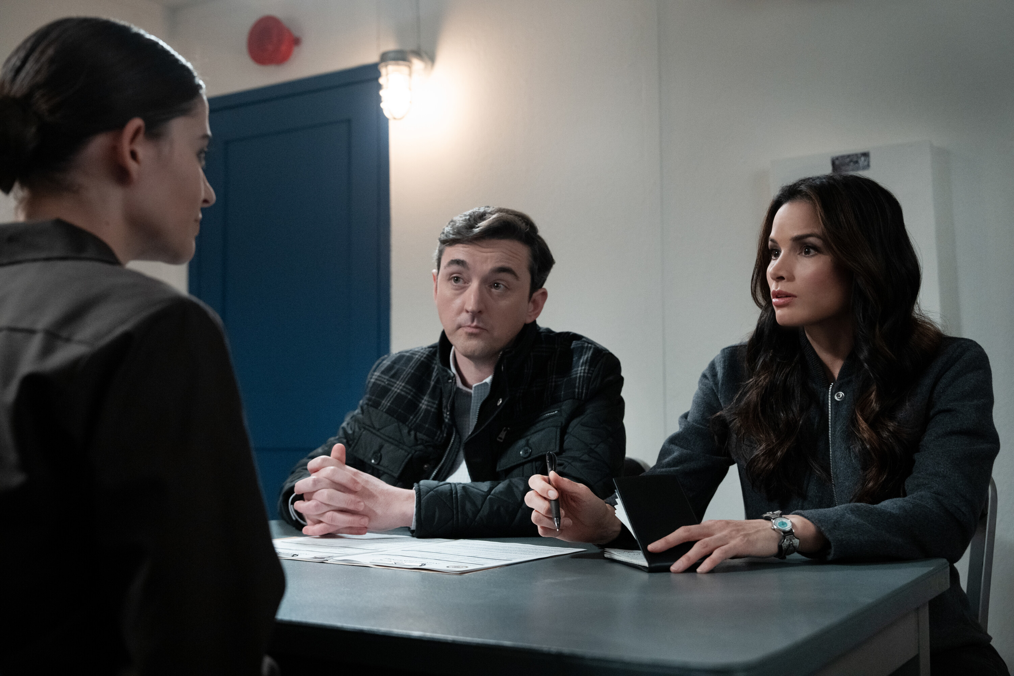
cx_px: 507
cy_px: 338
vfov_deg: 32.6
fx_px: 1155
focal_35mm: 41
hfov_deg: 47.4
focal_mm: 41
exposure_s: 1/60
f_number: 3.5
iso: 6400
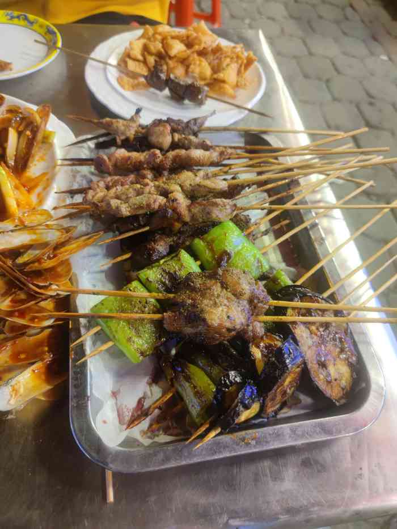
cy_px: 264
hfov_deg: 56.8
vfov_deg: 71.6
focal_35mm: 24
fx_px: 367
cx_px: 198
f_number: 1.69
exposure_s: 1/100
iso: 237
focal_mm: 6.72
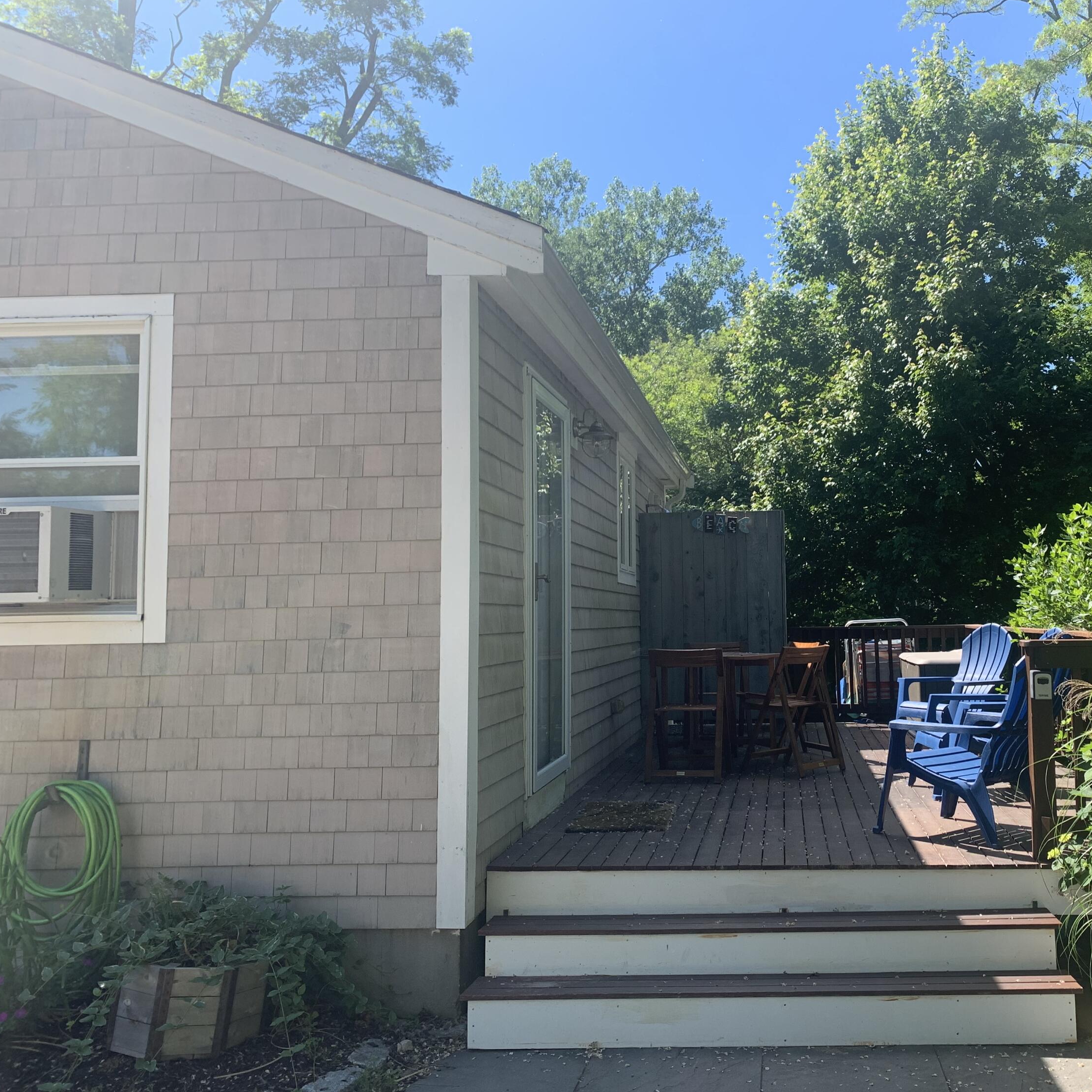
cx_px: 733
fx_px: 1106
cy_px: 545
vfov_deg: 52.5
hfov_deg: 51.5
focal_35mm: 31
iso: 25
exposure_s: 1/849
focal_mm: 4.25
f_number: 1.8
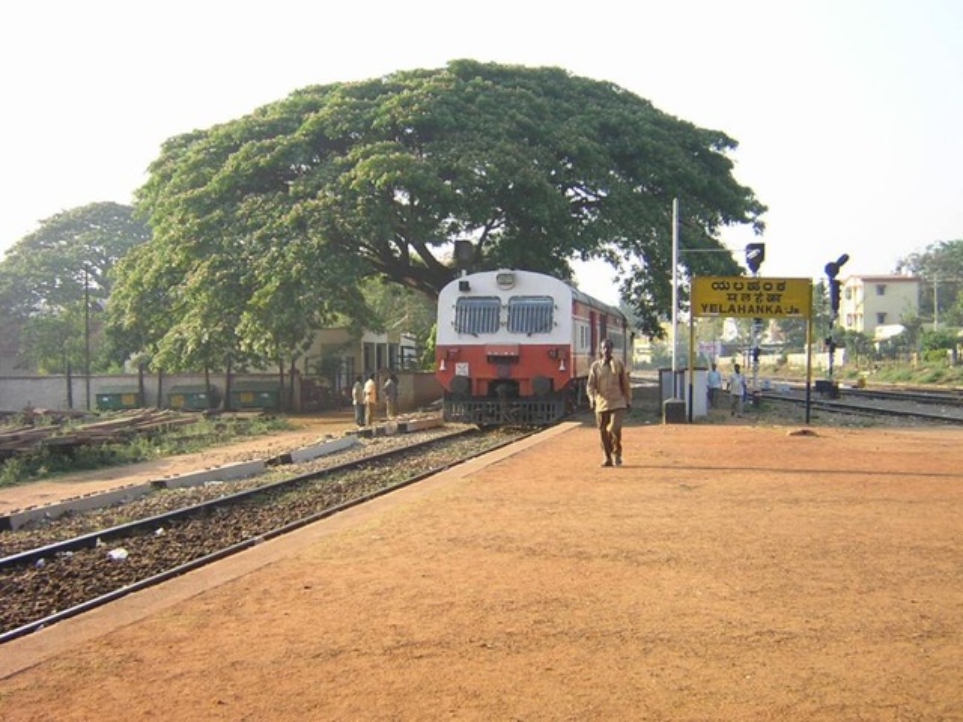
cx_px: 482
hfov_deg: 40.4
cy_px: 361
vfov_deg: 30.9
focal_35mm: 47
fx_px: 1308
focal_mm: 6.1
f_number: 2.9
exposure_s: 1/218
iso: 100
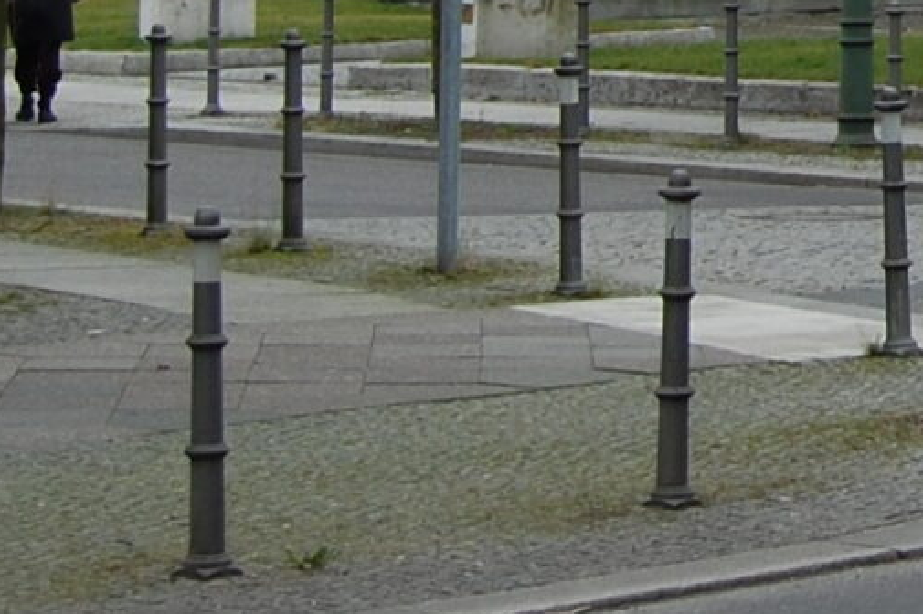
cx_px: 1627
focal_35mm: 228
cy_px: -671
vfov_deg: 5.9
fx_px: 5842
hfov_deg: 8.7
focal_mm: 30
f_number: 5.6
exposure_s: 1/125
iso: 200
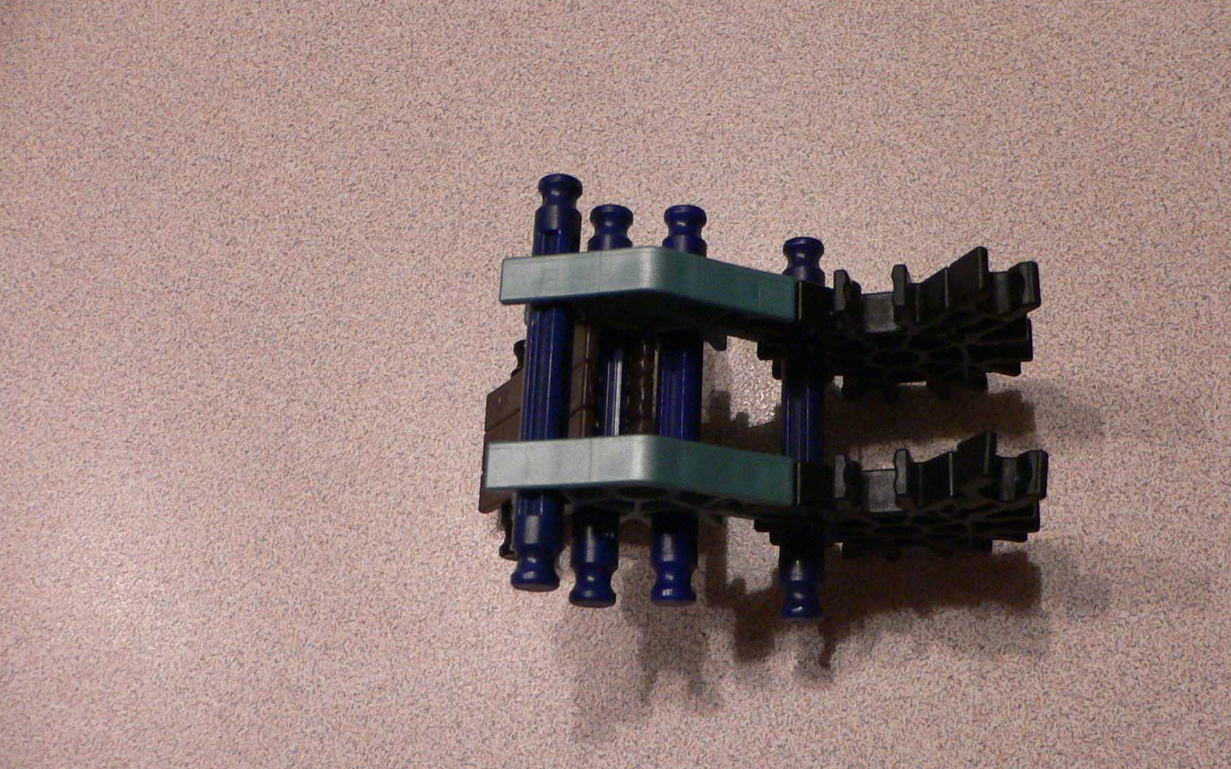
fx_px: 1409
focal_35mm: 42
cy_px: 428
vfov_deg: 30.5
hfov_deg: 47.1
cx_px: 680
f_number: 2.8
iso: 200
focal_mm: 4.6
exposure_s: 1/30
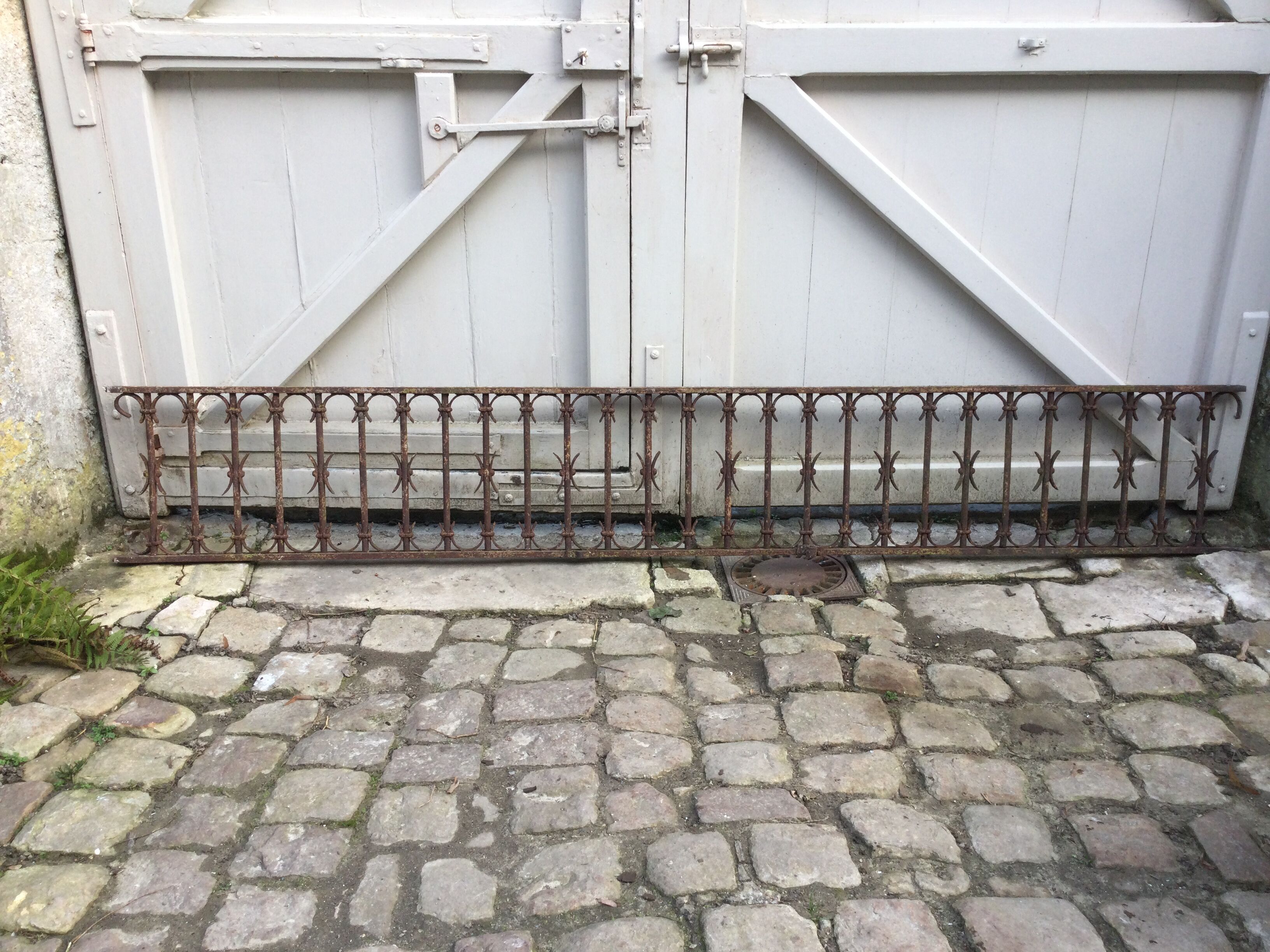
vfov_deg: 45.4
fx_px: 1137
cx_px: 635
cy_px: 476
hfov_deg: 58.4
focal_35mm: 31
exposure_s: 1/100
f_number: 2.4
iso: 32
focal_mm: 3.3
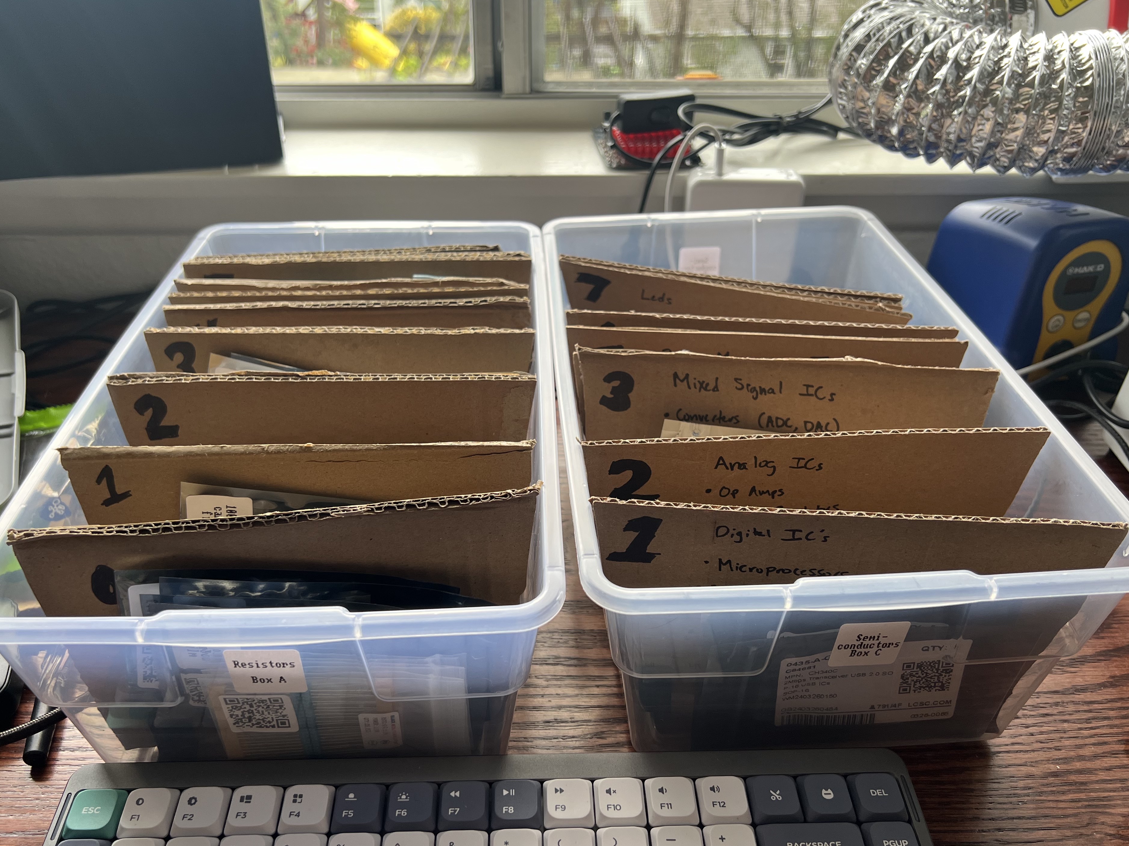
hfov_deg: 63.4
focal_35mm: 28
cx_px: 549
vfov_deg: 49.7
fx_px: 913
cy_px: 438
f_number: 1.5
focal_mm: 5.7
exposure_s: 1/121
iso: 80
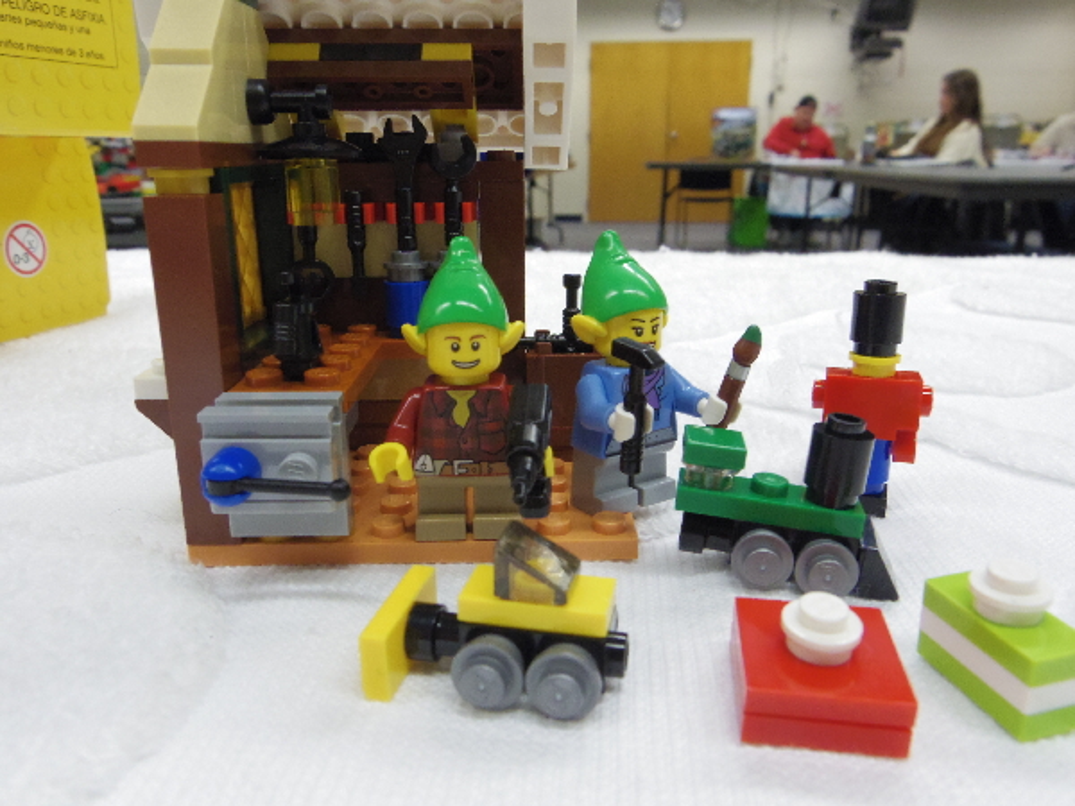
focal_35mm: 27
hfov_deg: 65.3
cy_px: 403
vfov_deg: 51.4
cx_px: 538
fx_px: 838
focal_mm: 5
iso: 800
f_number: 4.5
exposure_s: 1/50
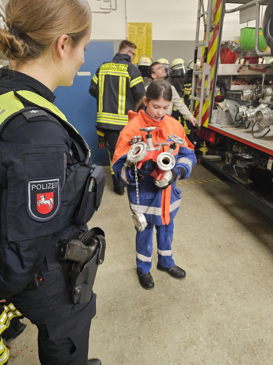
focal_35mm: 23
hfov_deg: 58.9
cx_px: 136
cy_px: 182
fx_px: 242
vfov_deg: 73.9
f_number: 1.7
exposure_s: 1/100
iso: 1000
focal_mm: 6.3
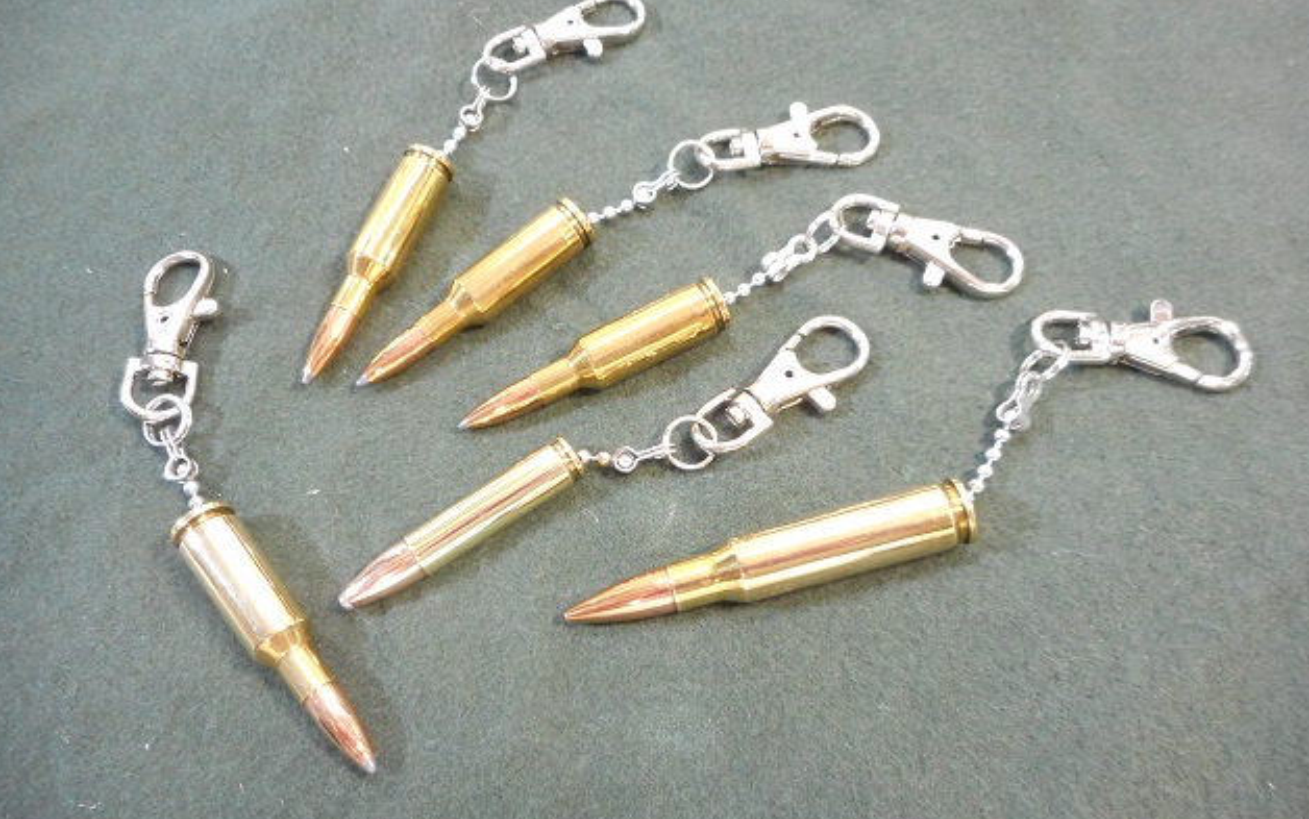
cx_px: 657
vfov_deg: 46.1
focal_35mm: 27
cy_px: 417
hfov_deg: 68.4
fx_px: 964
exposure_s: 1/10
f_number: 3.7
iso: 400
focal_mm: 4.5
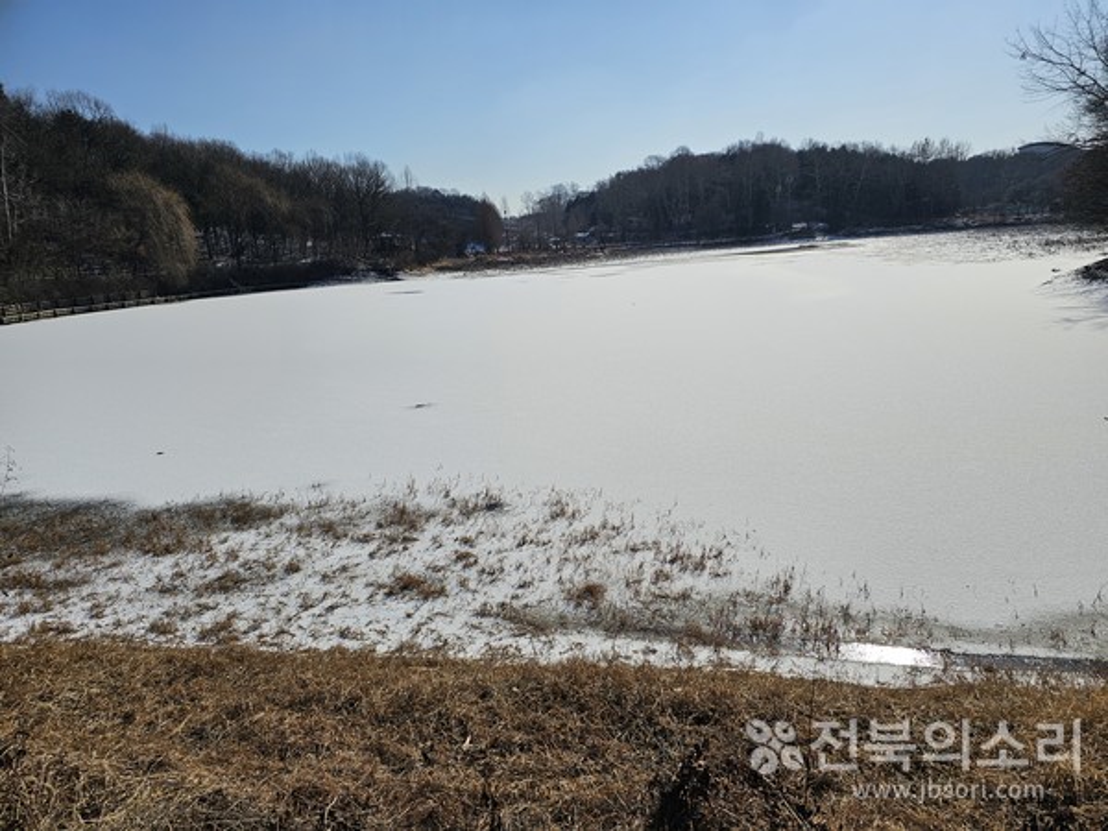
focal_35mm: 23
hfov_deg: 73.9
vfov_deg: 58.9
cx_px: 554
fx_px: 736
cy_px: 416
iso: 10
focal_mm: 6.3
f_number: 1.7
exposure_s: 1/2497
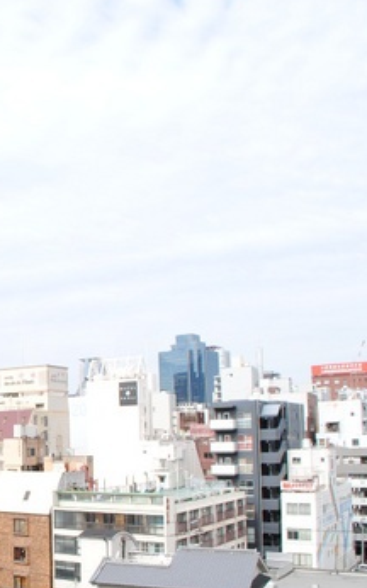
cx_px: -51
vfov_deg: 39.5
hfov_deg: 23.5
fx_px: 817
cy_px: 346
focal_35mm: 51
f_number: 8
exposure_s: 1/250
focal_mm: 18
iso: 200
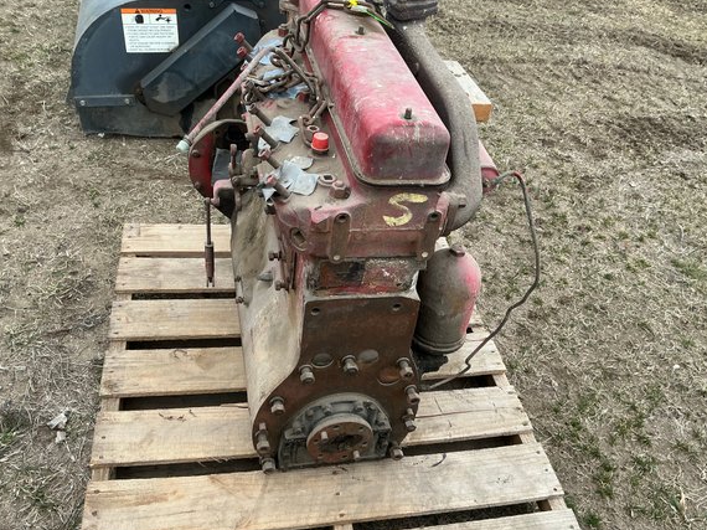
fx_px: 633
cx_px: 362
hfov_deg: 58.4
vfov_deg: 45.4
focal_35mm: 31
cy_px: 282
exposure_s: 1/309
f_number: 1.8
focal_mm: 3
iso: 25
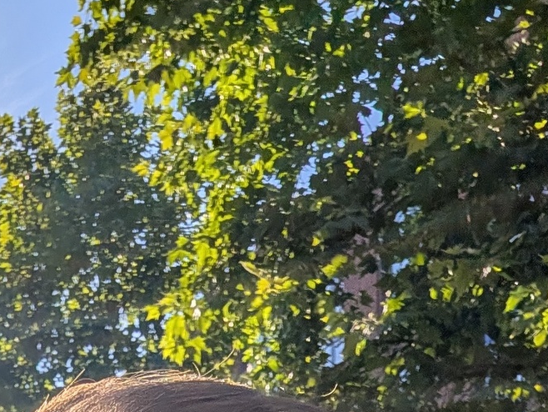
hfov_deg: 27.1
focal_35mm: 70
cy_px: 874
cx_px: 91
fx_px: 1109
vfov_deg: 15.6
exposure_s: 1/2660
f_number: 2.2
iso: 53
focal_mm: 2.71
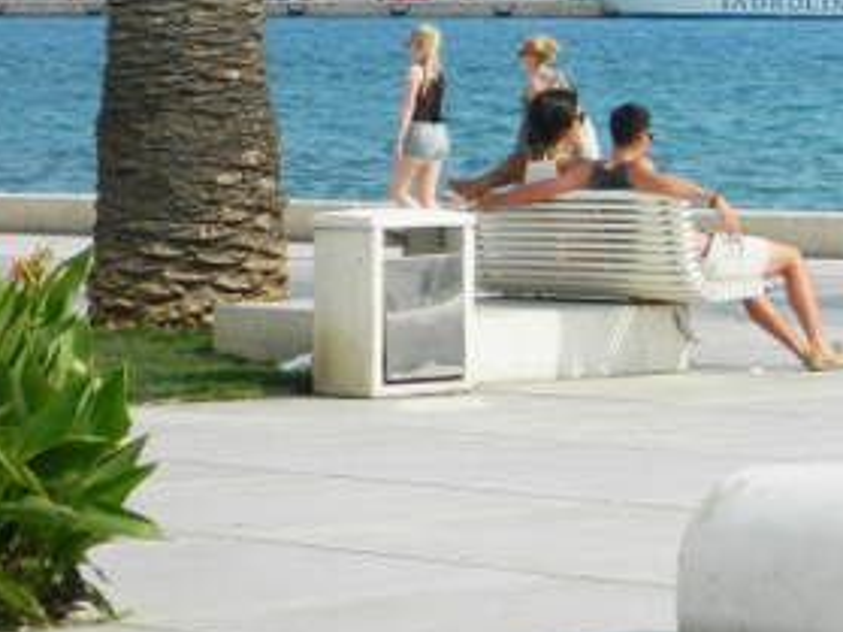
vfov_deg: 7.4
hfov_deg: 9.6
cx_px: 1184
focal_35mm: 201
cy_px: 27
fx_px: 4893
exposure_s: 1/1000
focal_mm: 12.6
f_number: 4
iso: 80
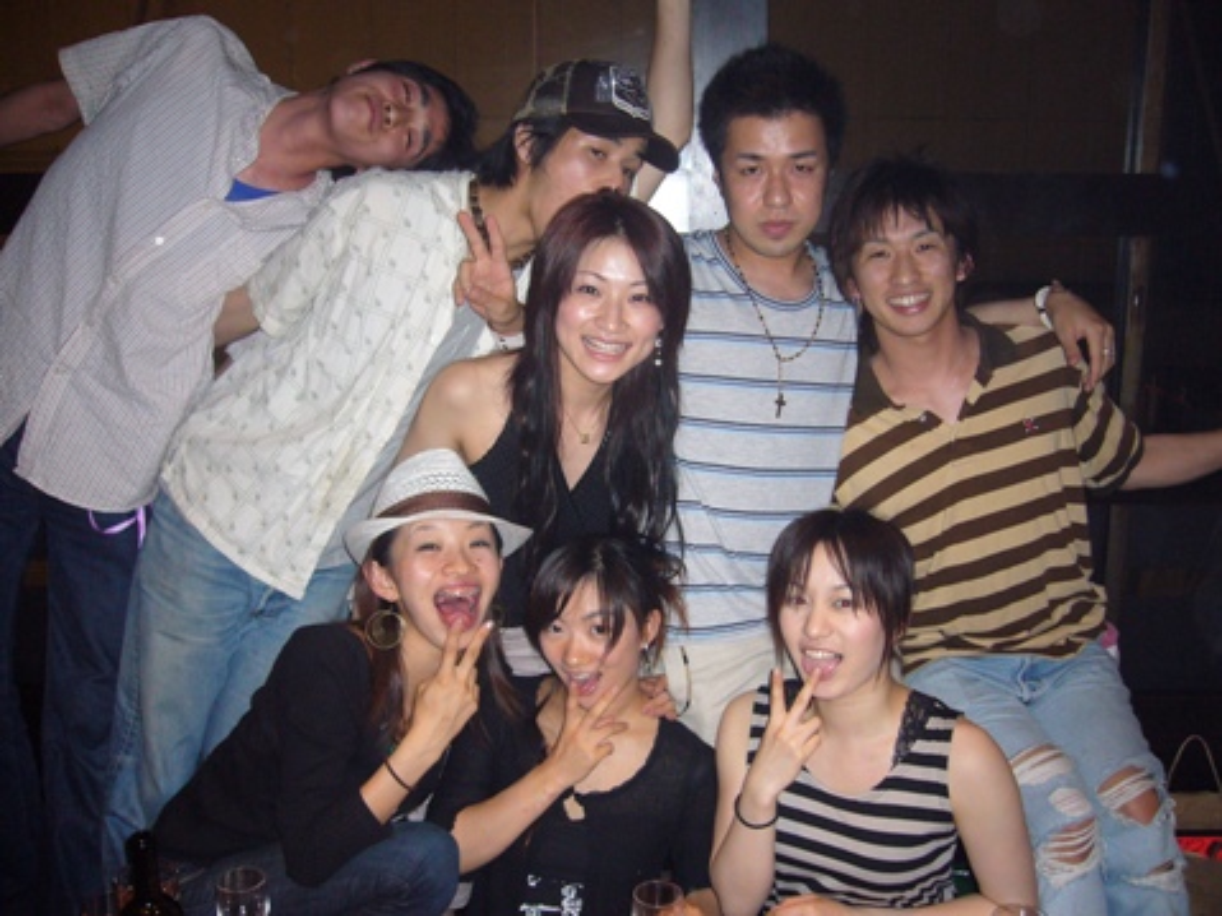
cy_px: 458
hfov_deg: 52.6
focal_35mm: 35
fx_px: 1235
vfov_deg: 40.7
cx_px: 611
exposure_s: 1/60
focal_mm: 5.8
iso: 200
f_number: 2.8
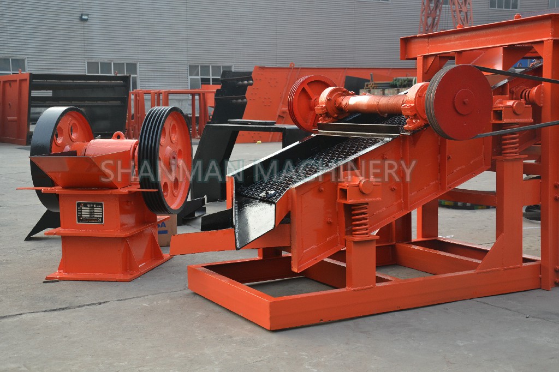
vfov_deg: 26.5
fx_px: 792
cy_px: 186
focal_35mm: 51
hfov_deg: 38.9
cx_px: 280
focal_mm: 34
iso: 360
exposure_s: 1/125
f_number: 5.6
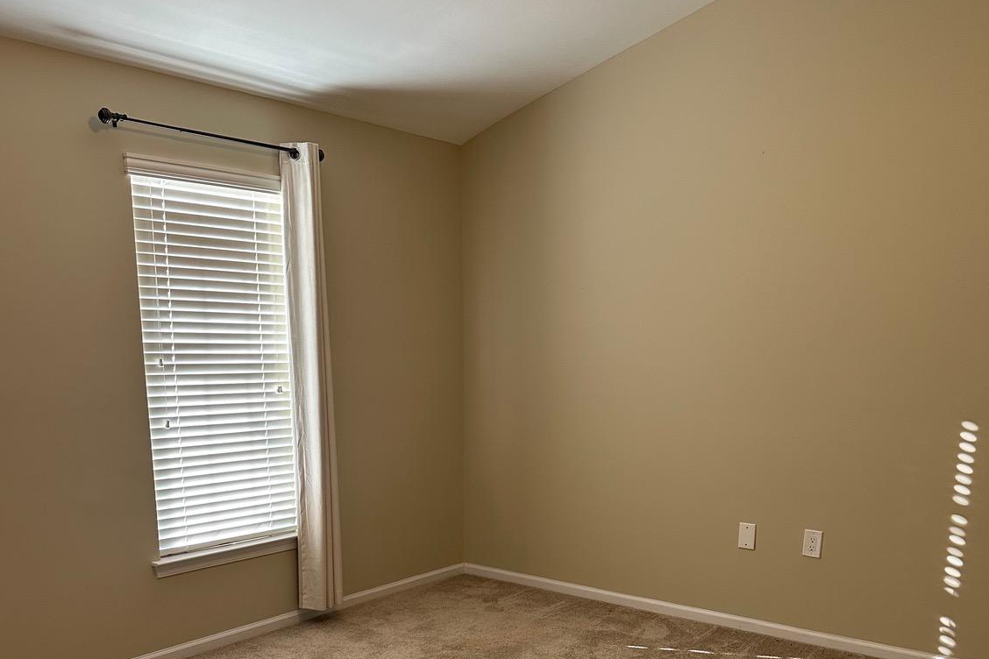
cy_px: 530
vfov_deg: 37.5
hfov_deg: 55.8
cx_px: 490
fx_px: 934
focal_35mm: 34
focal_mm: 6.86
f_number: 1.78
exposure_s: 1/60
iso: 200
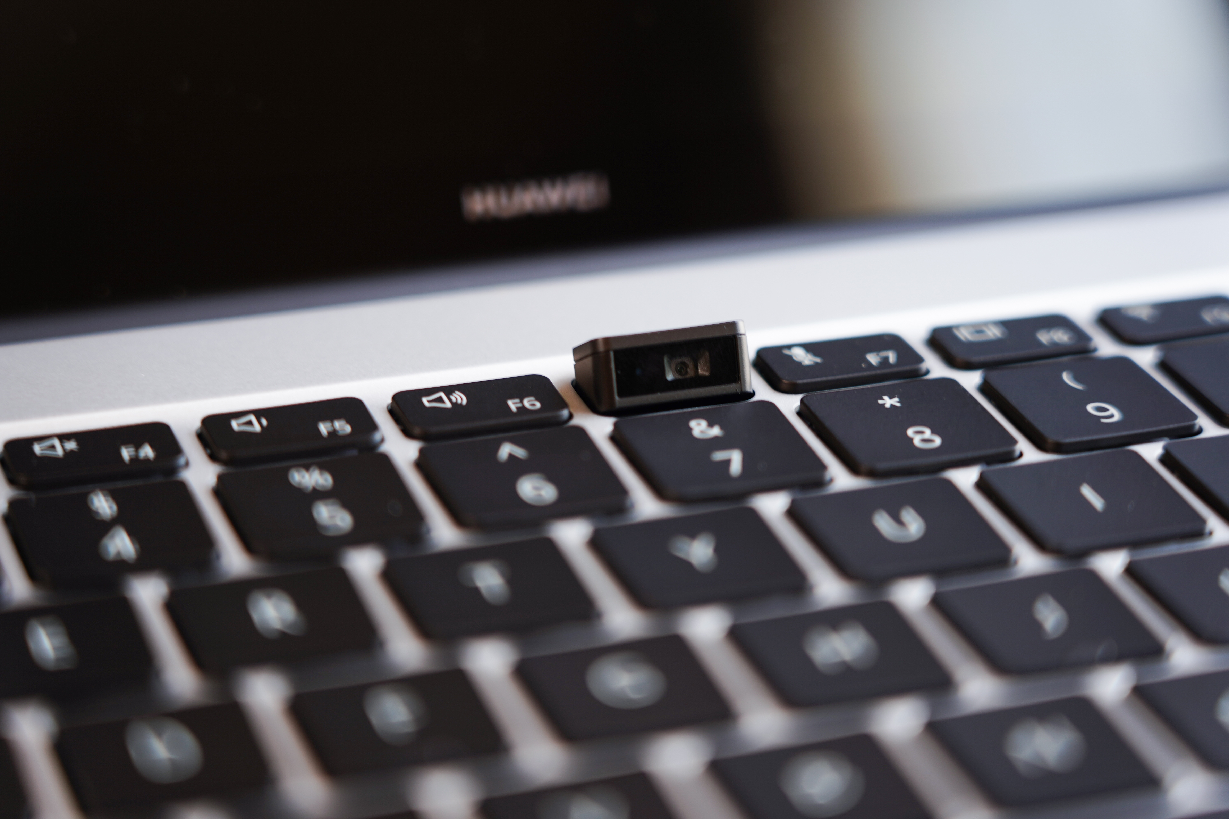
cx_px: 614
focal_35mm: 96
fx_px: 3277
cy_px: 410
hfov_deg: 21.2
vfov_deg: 14.3
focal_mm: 96
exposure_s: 1/13
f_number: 4
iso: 100
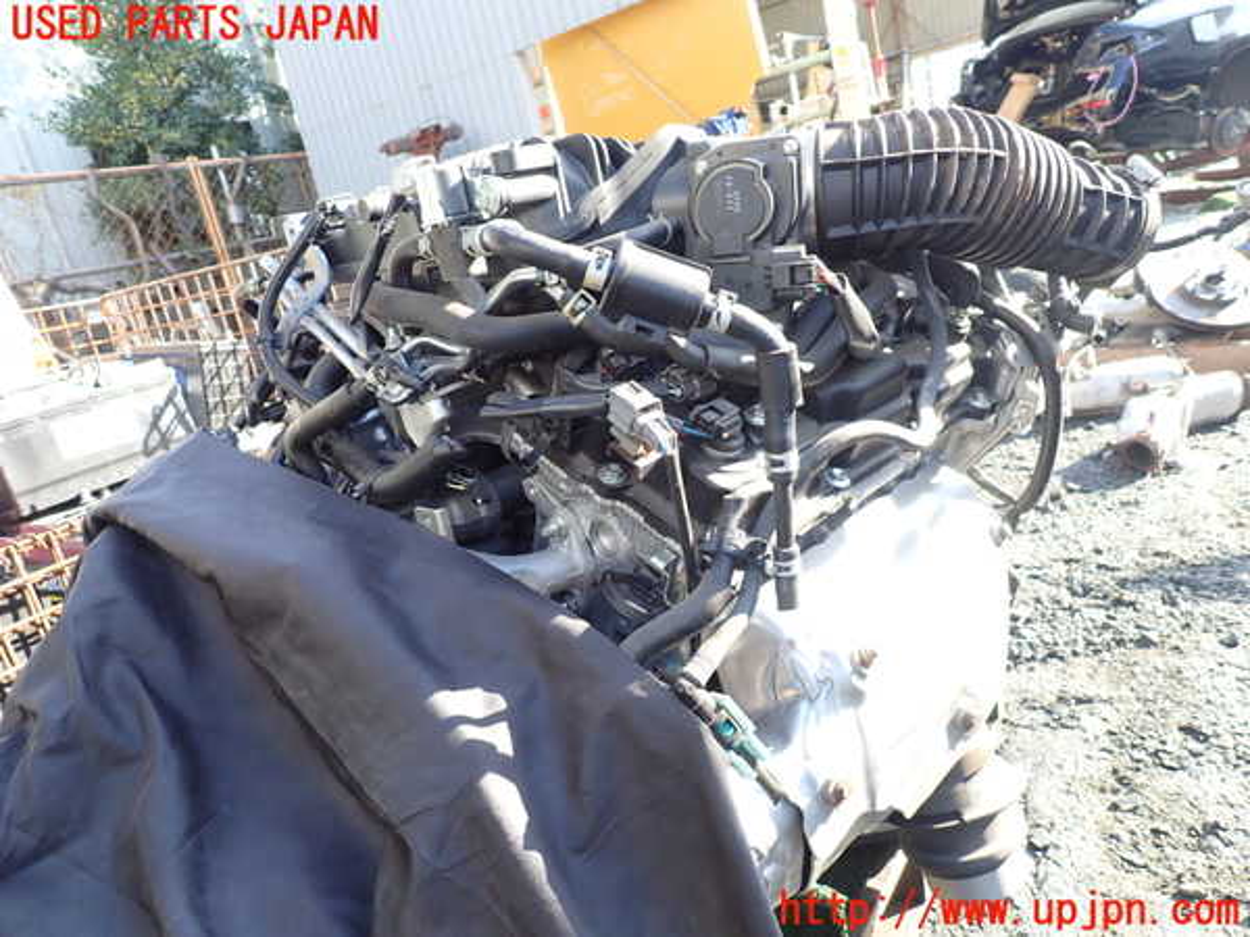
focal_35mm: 25
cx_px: 625
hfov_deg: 69.4
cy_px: 468
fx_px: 903
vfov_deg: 54.9
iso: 100
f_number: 2.8
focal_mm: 4.5
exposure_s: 1/100
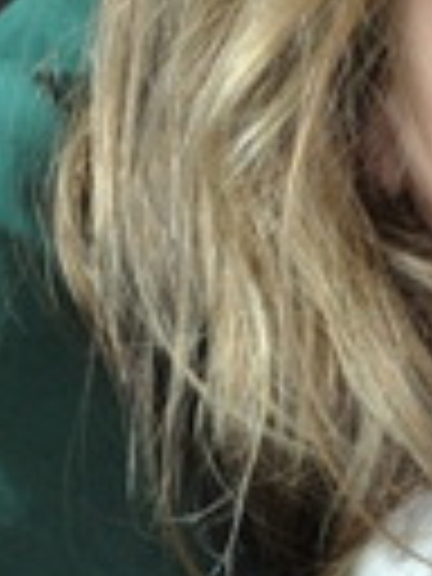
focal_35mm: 259
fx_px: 4310
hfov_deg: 5.5
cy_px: 223
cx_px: 1112
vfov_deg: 7.6
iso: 800
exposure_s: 1/60
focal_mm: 36
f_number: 5
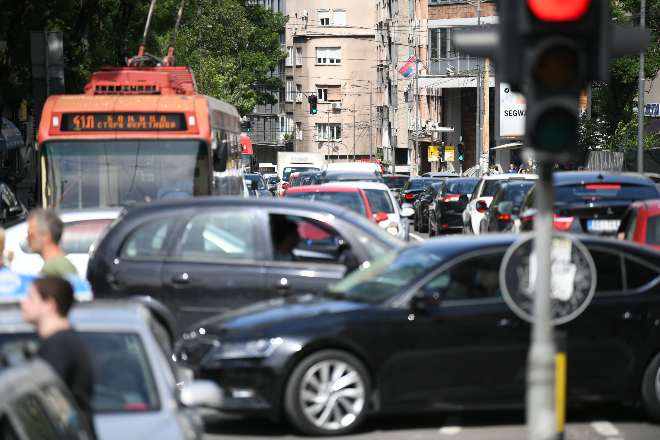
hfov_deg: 11.7
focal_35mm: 175
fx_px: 3208
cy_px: 220
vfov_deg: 7.8
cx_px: 330
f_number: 2.8
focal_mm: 175
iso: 500
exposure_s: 1/8000
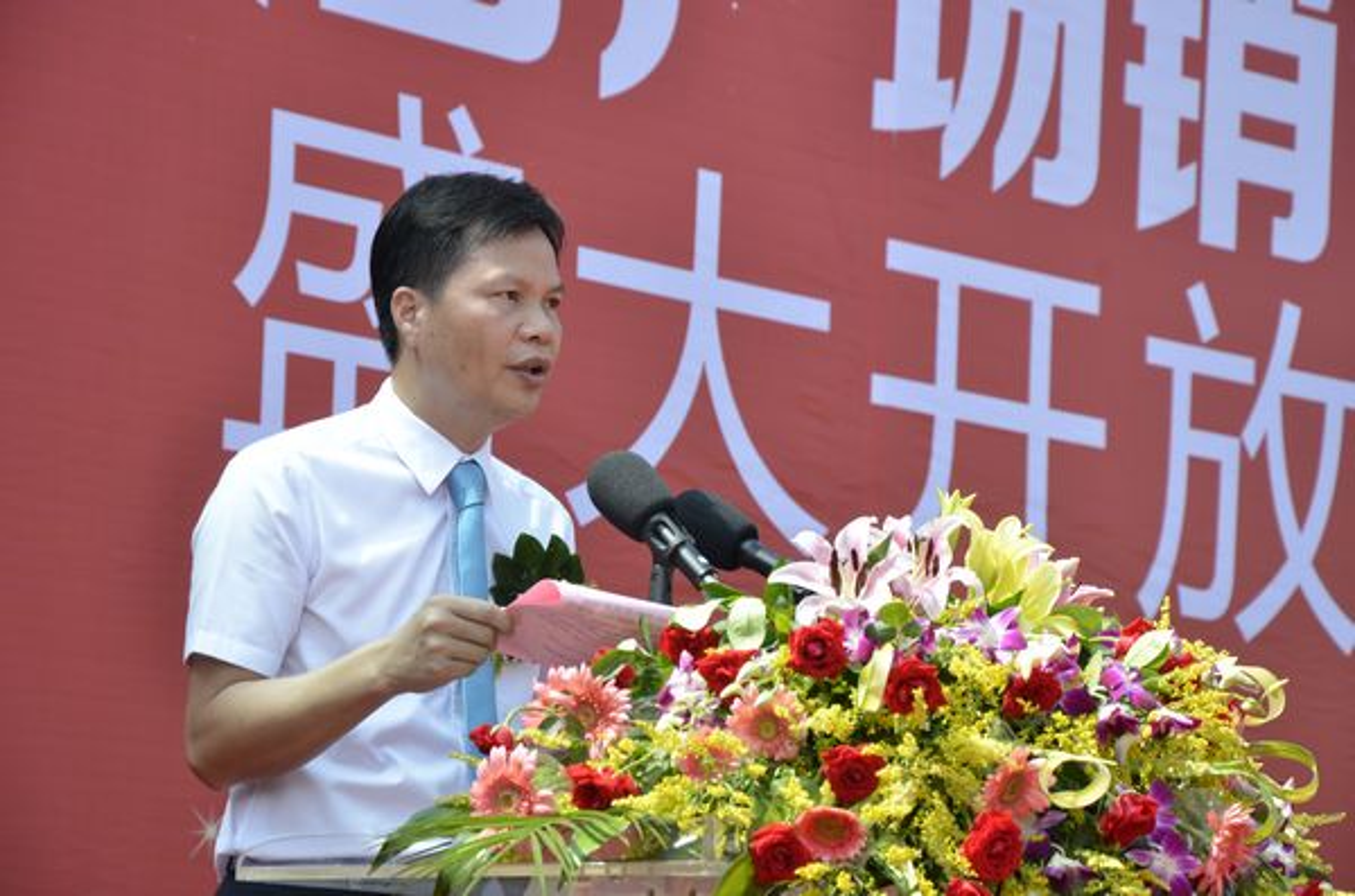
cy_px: 448
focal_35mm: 147
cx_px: 678
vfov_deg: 9.3
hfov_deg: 14.0
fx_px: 5520
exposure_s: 1/400
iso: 400
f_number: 8
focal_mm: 98
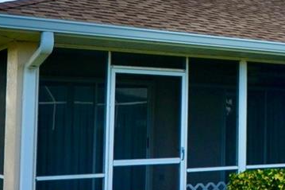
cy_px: 84
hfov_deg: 22.3
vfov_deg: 17.0
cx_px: 388
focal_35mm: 80
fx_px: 633
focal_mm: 12
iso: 200
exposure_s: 1/200
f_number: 7.1
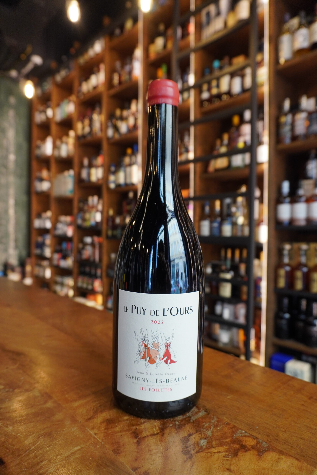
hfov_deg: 53.1
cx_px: 158
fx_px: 317
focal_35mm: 24
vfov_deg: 73.7
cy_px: 238
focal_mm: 16
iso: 640
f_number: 4.5
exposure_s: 1/60
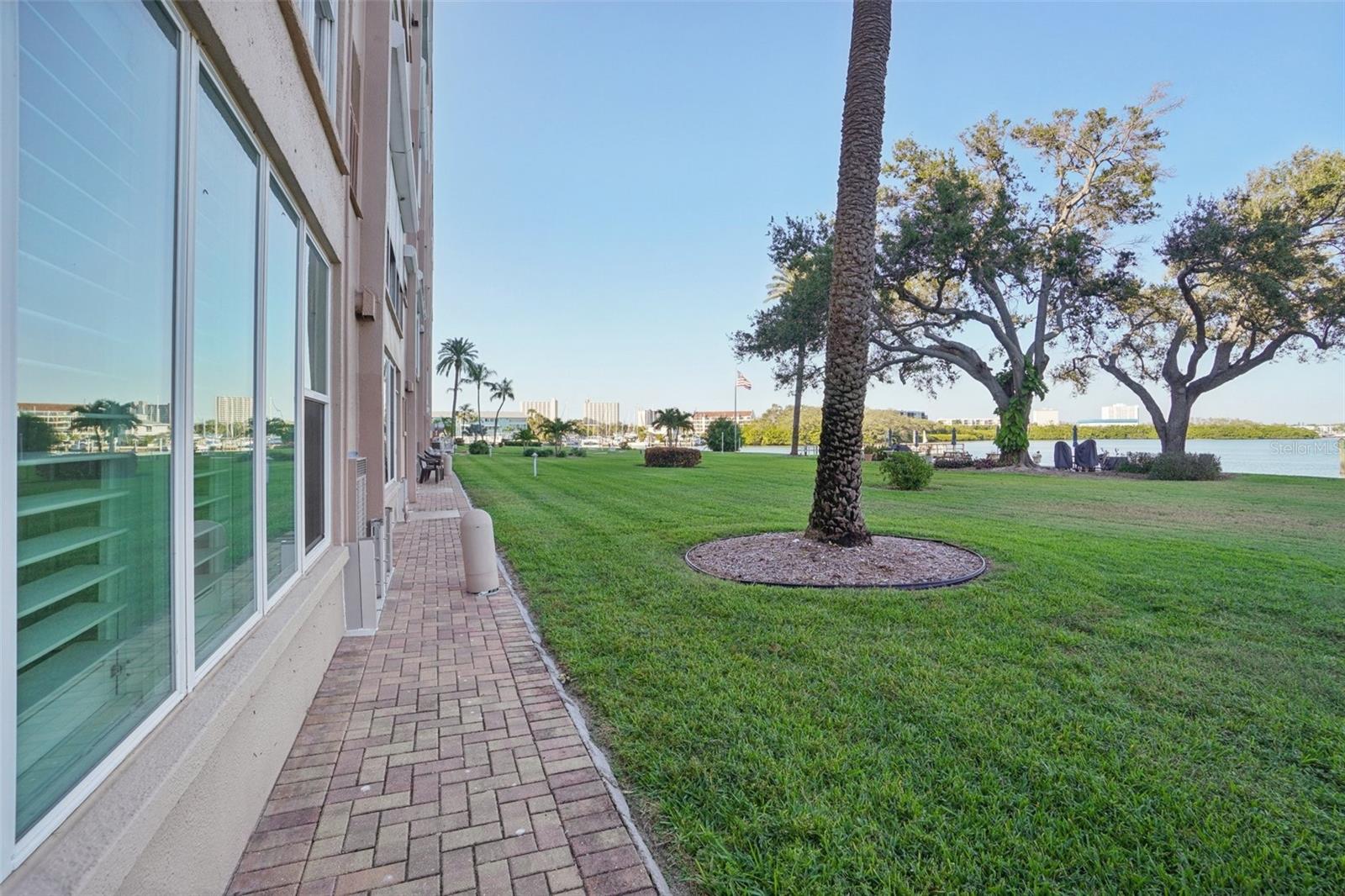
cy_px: 448
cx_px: 672
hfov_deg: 100.4
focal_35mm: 15
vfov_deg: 77.3
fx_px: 560
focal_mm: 10
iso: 100
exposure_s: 1/125
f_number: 8
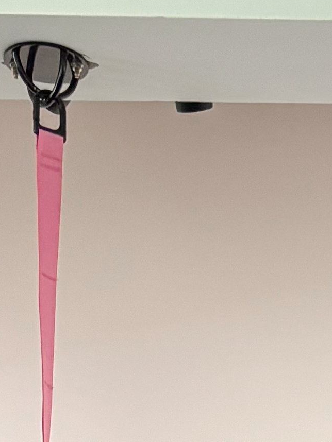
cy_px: 1101
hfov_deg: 8.3
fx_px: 2211
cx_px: 595
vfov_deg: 9.9
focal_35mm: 173
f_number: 1.6
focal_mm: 5.96
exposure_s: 1/50
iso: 100
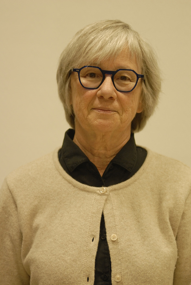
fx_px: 2141
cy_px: 142
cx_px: 96
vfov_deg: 7.6
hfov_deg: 5.1
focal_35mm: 270
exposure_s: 1/125
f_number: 2.8
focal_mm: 180
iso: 640
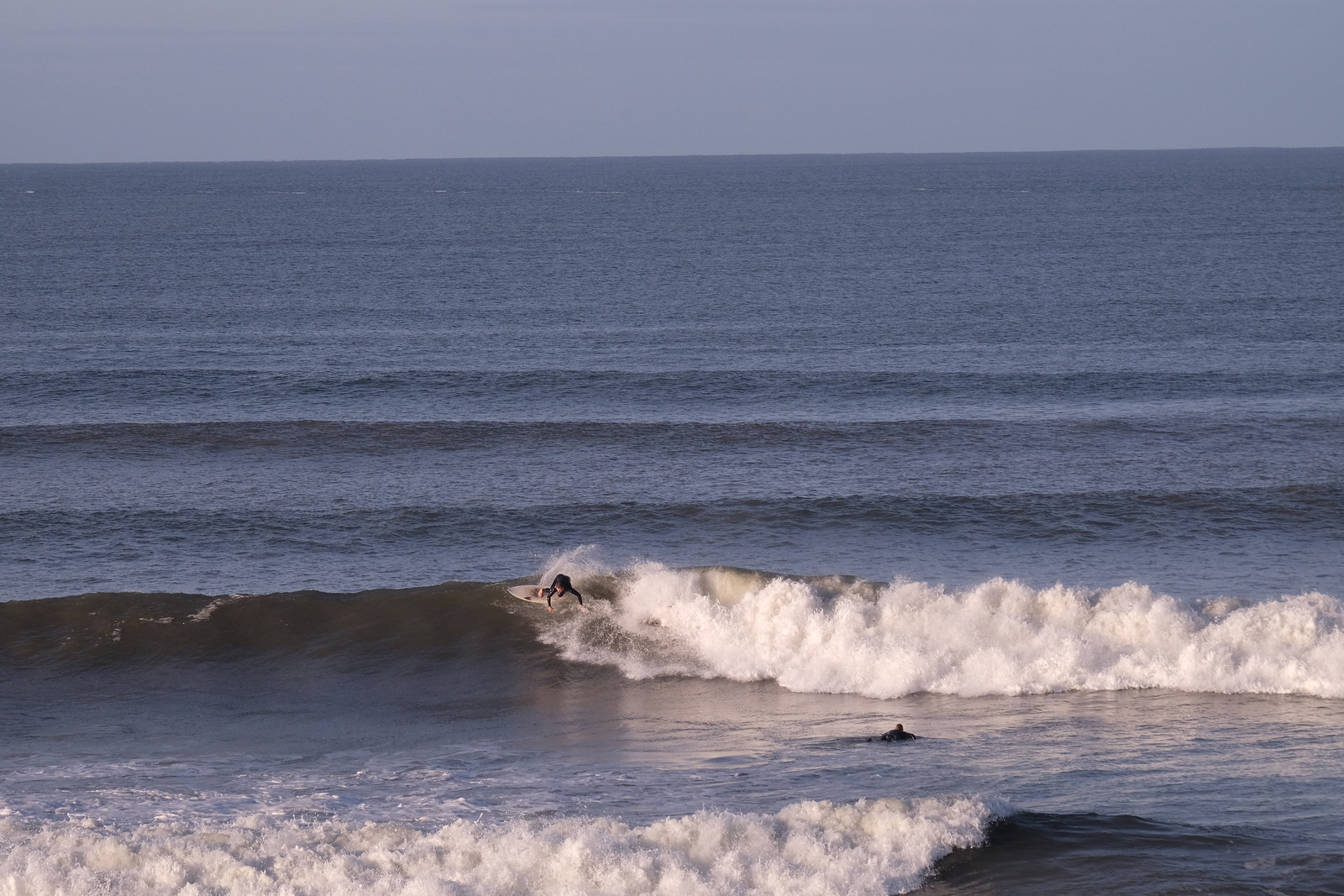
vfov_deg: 7.2
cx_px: 672
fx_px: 7168
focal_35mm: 192
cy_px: 448
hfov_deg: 10.7
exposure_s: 1/1000
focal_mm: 127.9
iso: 800
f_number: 11
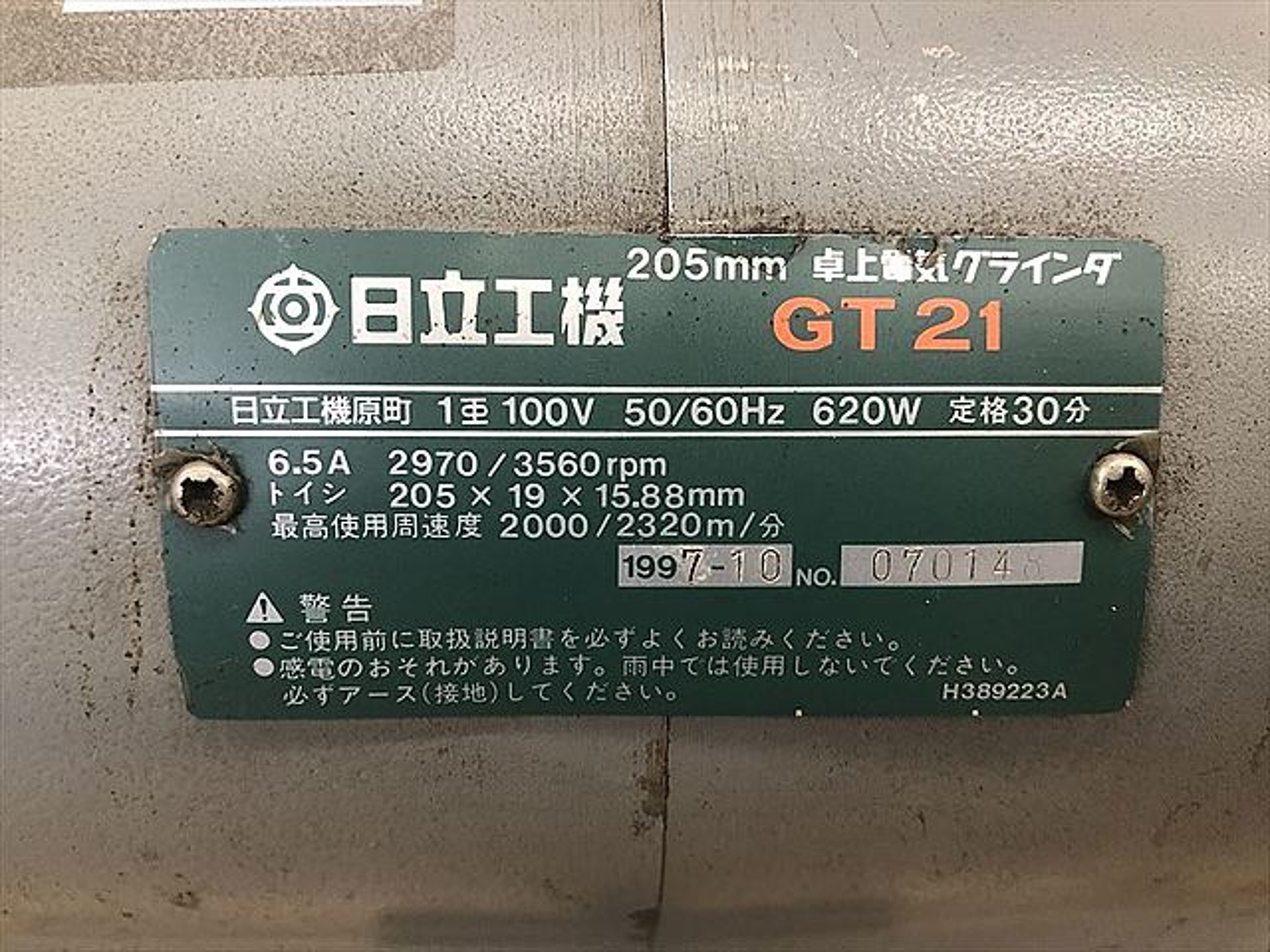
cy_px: 476
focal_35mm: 28
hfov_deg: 63.4
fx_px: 1027
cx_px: 635
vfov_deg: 49.7
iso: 50
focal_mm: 3.99
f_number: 1.8
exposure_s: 1/15
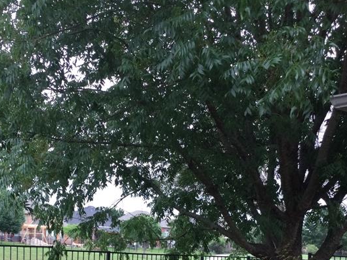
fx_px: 602
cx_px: 119
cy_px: 237
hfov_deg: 31.9
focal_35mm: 60
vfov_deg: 23.7
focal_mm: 3.3
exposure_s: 1/40
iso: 25
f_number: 2.4
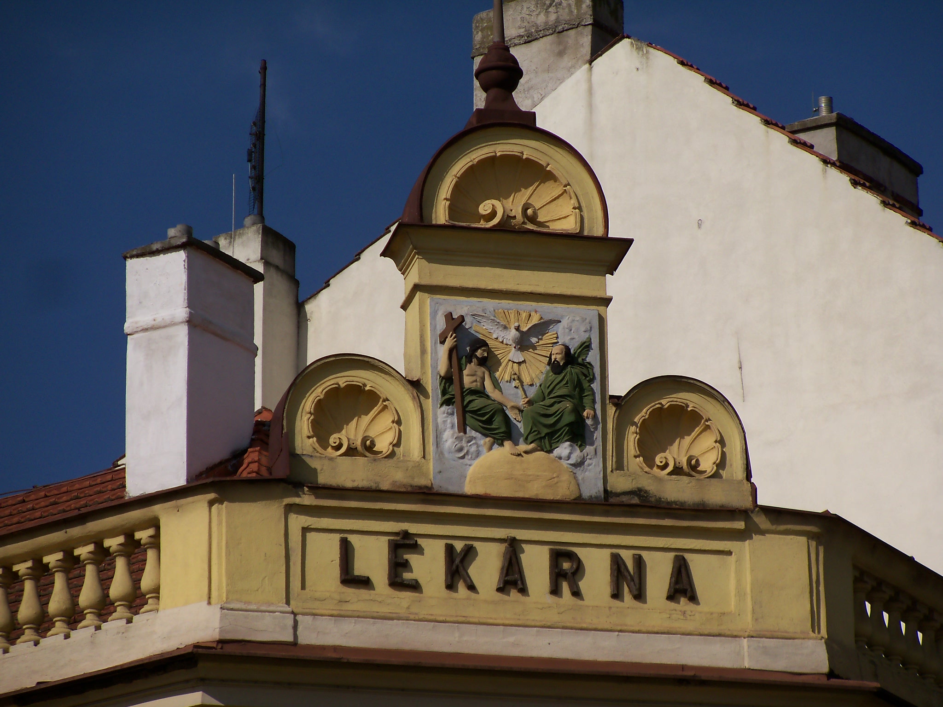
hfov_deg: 9.6
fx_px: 5639
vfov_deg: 7.2
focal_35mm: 207
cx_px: 472
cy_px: 354
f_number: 7.8
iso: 64
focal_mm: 36.6
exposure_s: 1/500
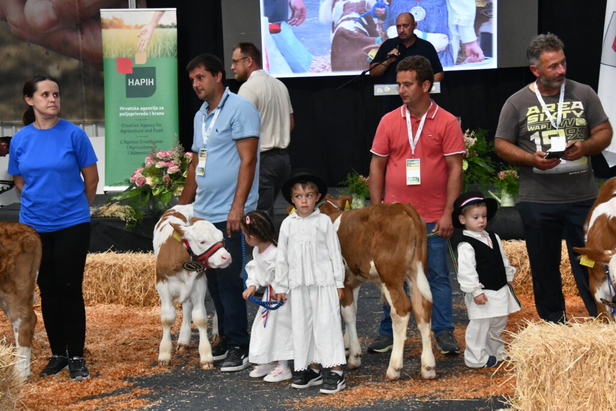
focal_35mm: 82
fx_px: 1403
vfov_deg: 16.7
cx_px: 308
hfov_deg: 24.8
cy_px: 206
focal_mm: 55
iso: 3200
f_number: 16
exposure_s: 1/250
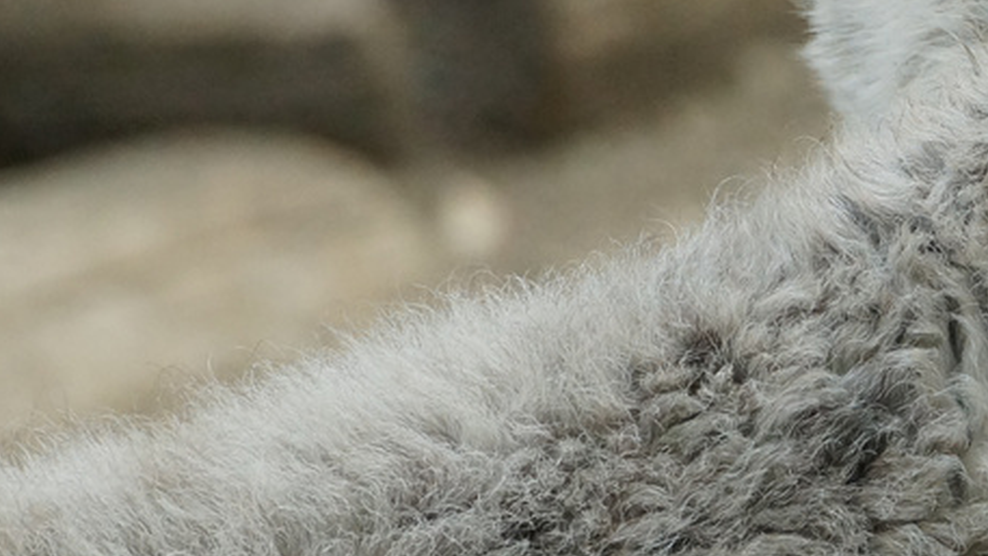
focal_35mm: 1948
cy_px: 556
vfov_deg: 0.6
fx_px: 51030
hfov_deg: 1.1
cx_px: 1481
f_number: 9
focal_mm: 350
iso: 1000
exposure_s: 1/500
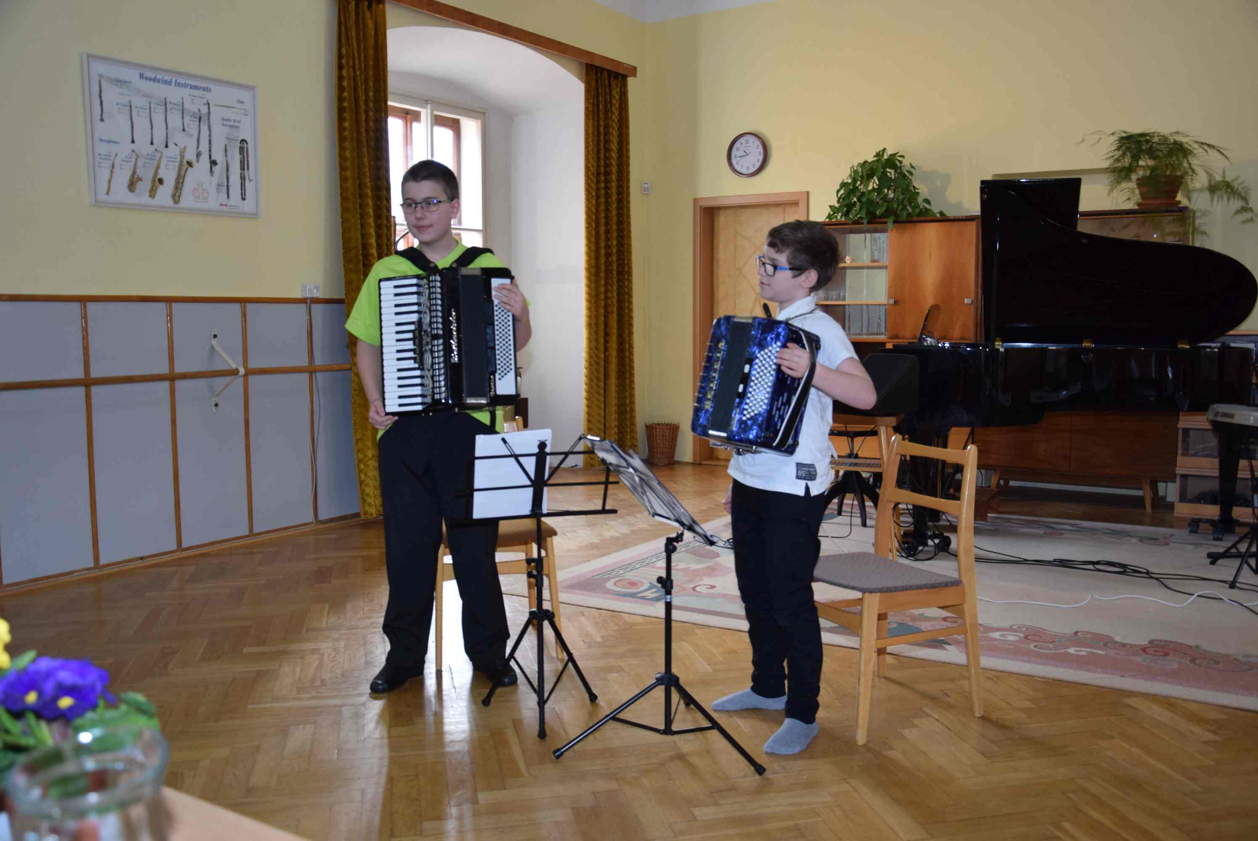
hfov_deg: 59.5
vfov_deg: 41.8
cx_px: 629
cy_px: 420
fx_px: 1102
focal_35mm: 32
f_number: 3.8
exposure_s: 1/100
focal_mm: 21
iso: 400
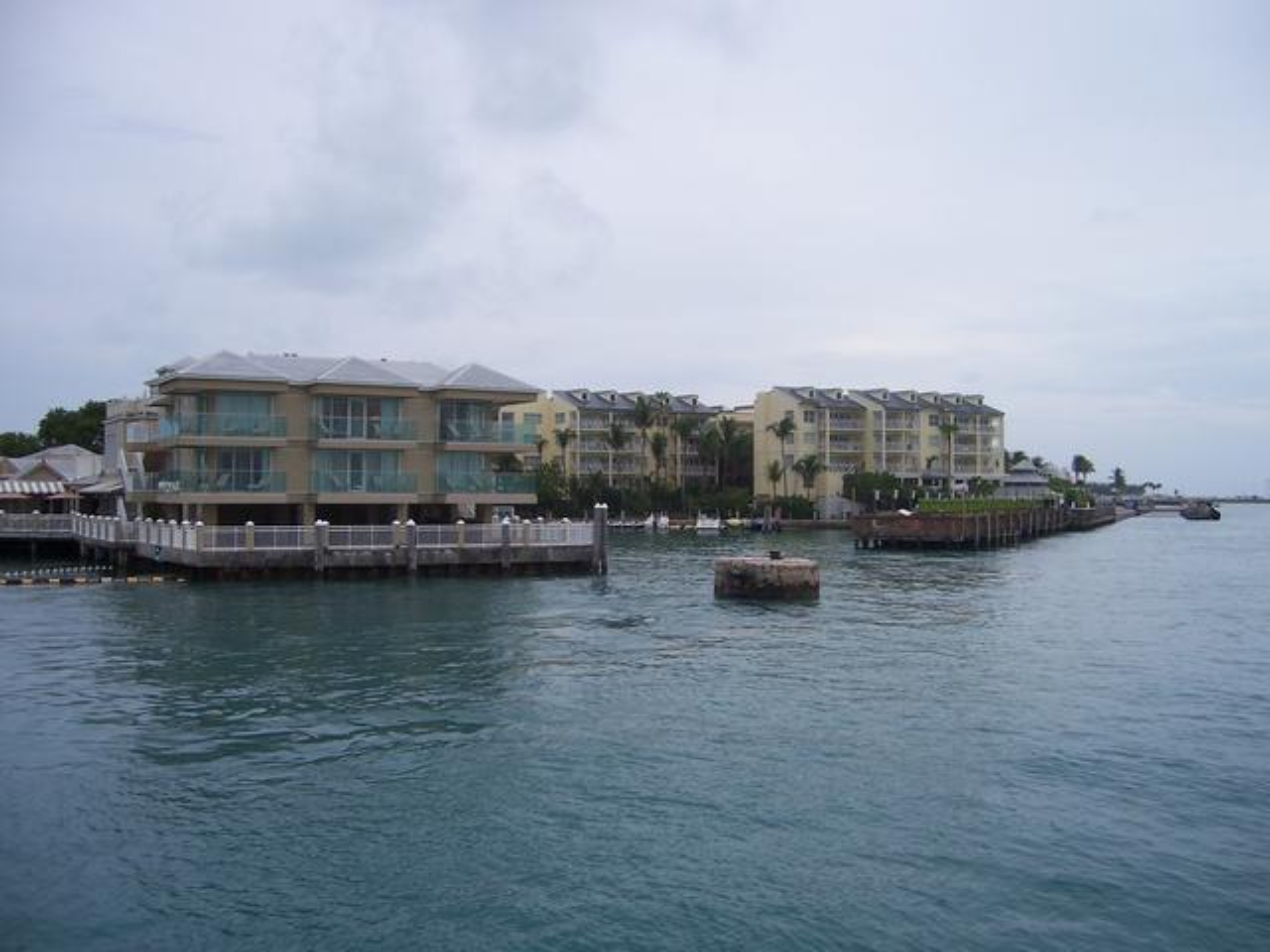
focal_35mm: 36
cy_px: 476
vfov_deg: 39.7
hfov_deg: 51.4
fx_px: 1321
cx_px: 635
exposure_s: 1/350
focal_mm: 6
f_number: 3
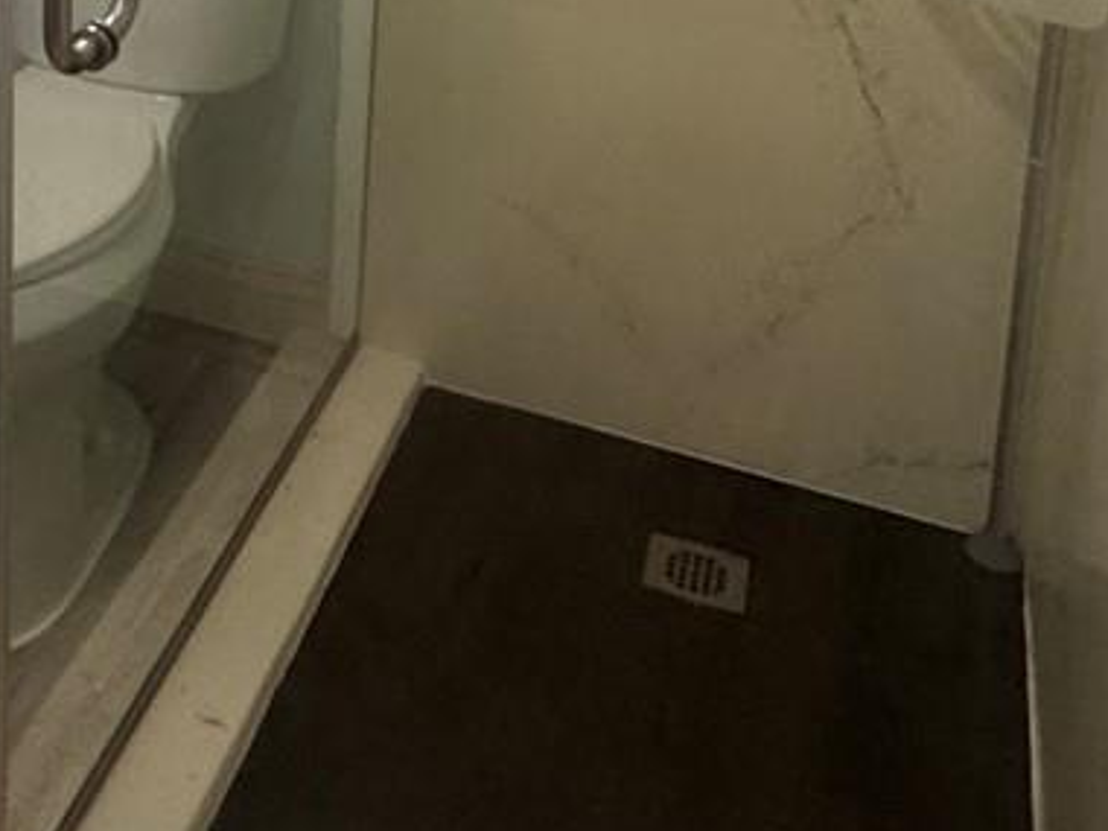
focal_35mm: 59
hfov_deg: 30.9
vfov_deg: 21.7
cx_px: 64
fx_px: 1888
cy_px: -327
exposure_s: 1/60
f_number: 2.2
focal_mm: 2.22
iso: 250
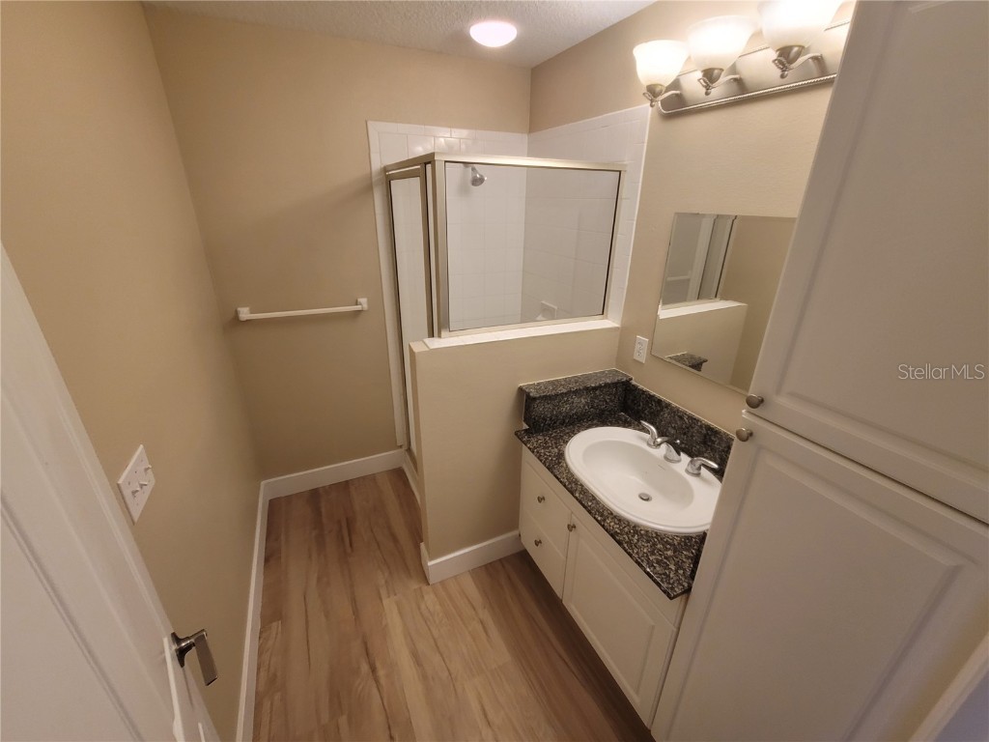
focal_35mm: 13
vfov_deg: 89.9
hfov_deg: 106.2
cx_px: 494
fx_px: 371
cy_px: 371
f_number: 2.2
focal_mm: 2.2
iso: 200
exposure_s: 1/60
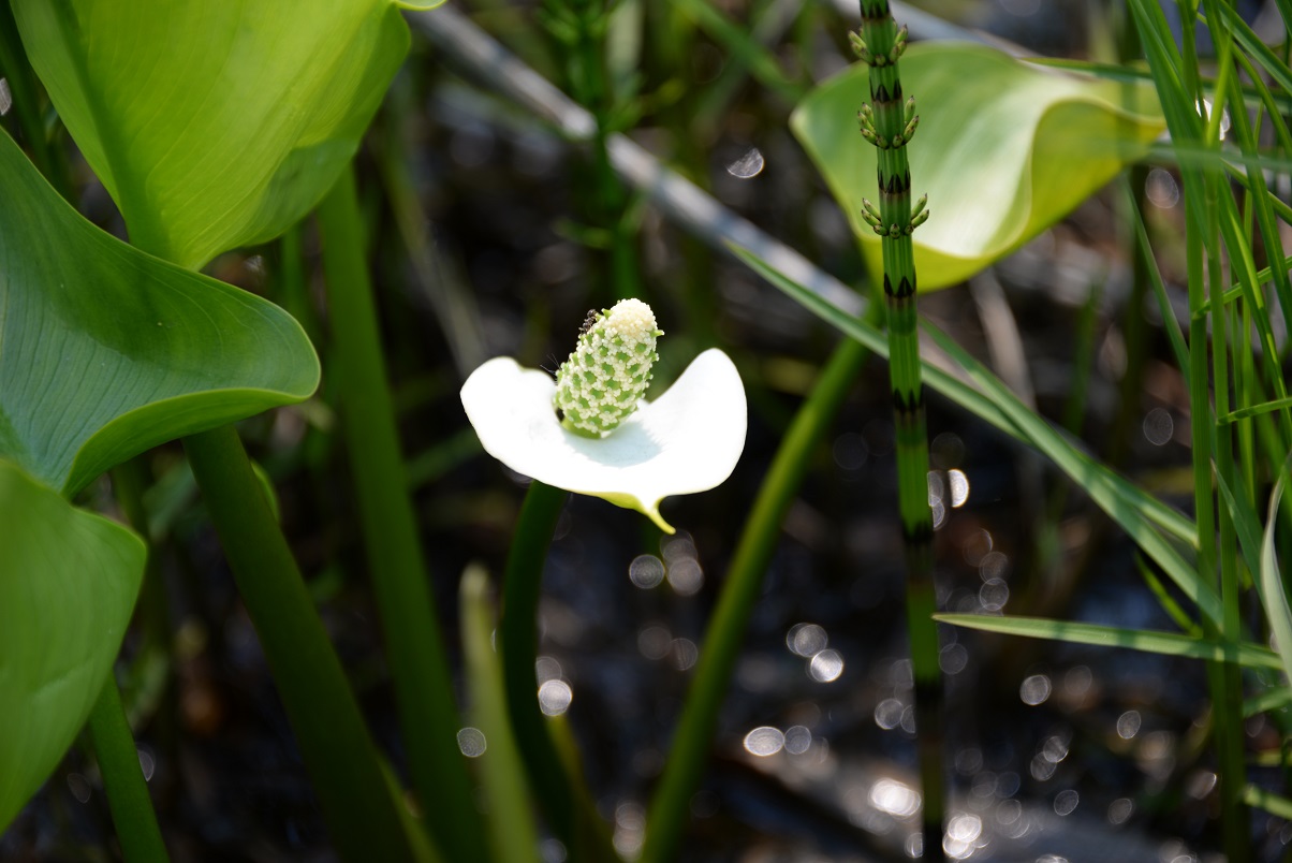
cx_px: 646
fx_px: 10771
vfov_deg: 4.6
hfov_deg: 6.9
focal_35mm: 300
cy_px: 432
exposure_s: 1/200
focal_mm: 300
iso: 100
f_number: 5.6
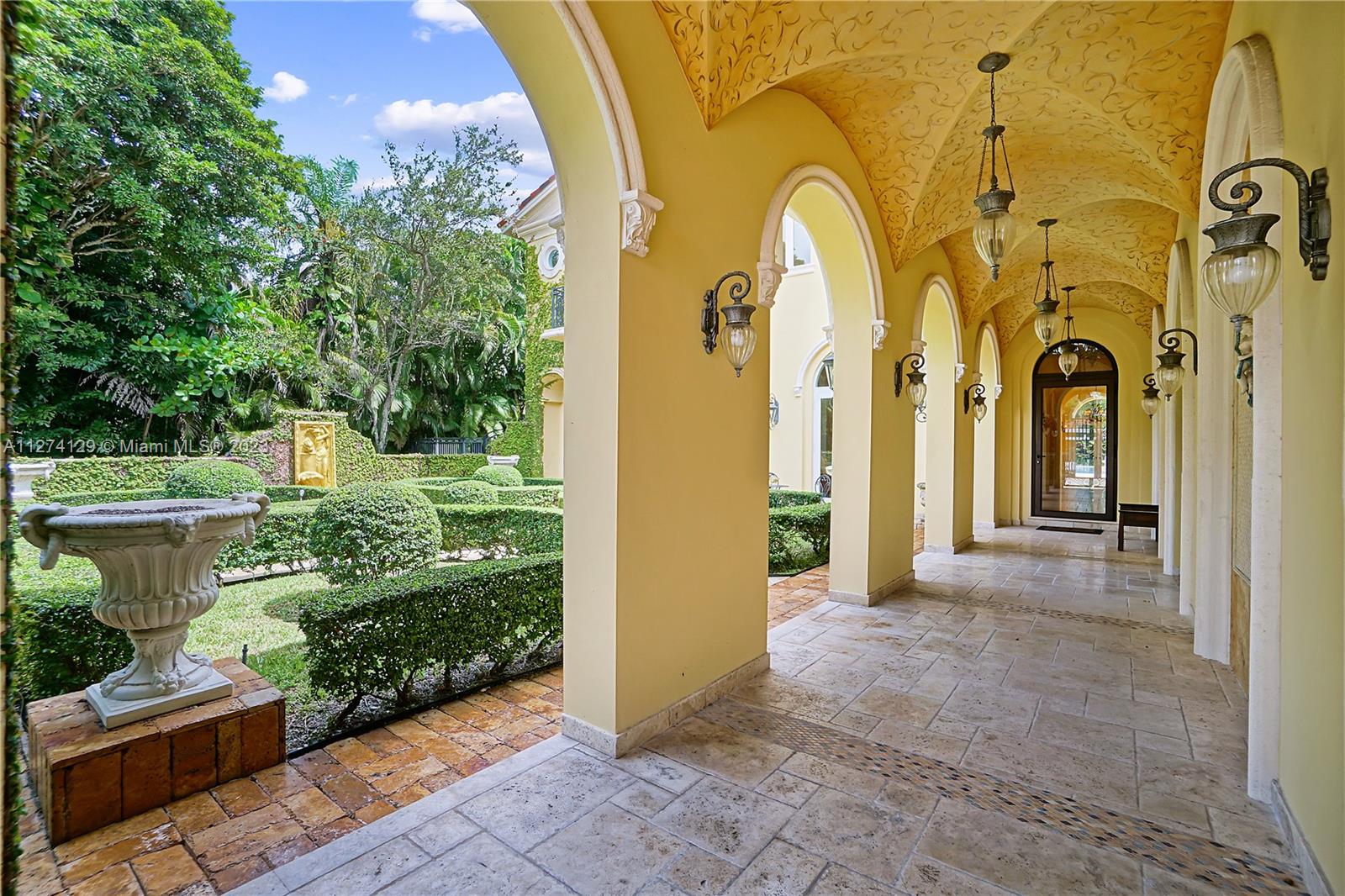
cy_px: 448
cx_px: 672
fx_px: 560
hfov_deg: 100.4
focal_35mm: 15
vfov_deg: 77.3
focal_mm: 10
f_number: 5
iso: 125
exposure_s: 1/160
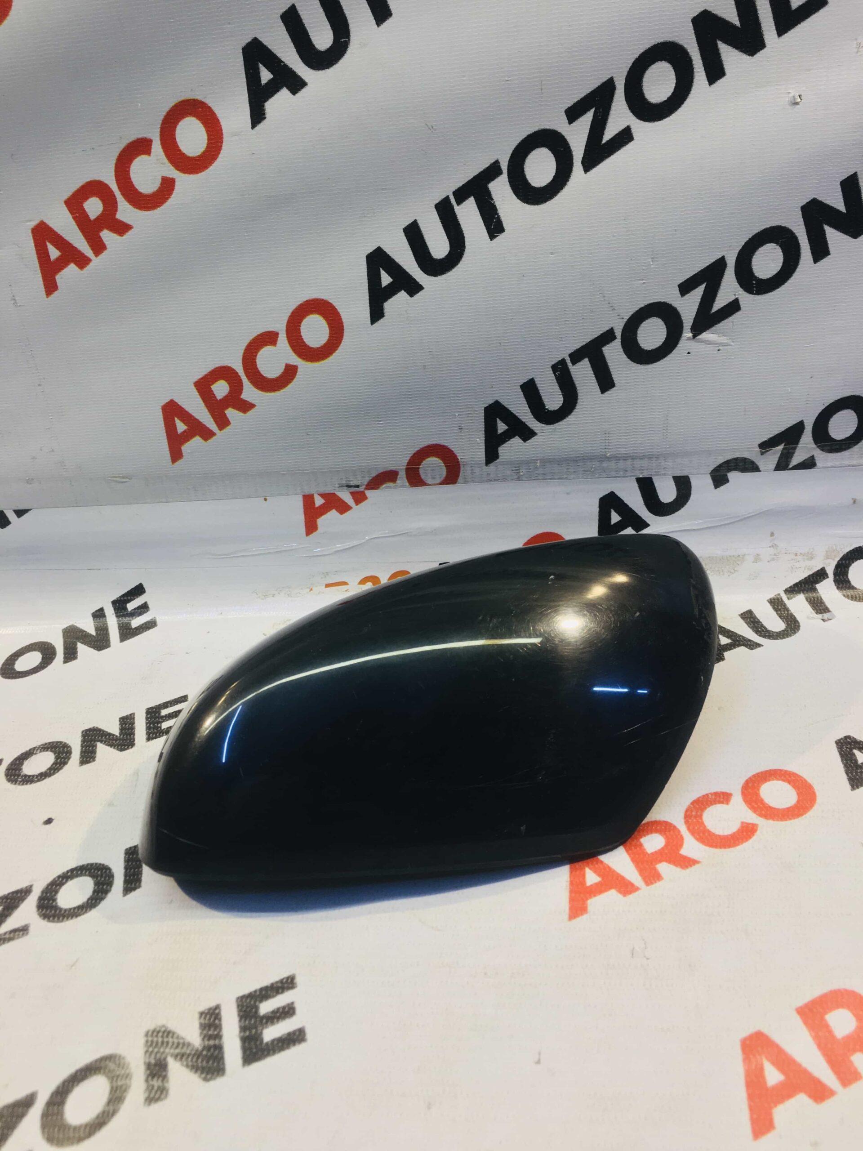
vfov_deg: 61.7
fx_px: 964
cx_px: 432
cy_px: 576
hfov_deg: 48.2
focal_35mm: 29
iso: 40
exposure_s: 1/33
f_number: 2.2
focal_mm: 4.15
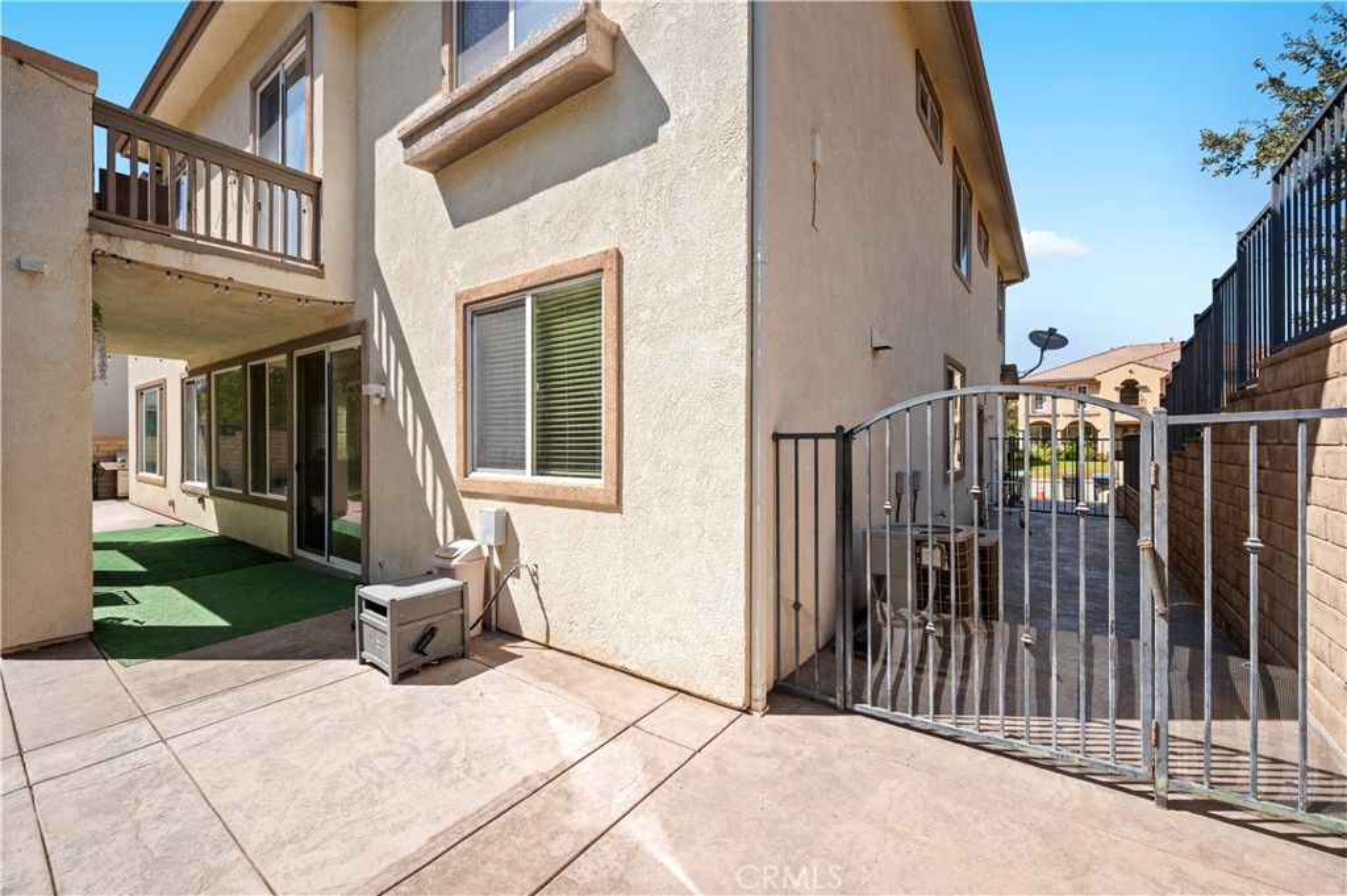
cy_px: 448
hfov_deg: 104.3
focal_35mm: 14
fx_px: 523
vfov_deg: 81.1
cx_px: 674
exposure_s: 1/160
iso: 100
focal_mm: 14
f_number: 8
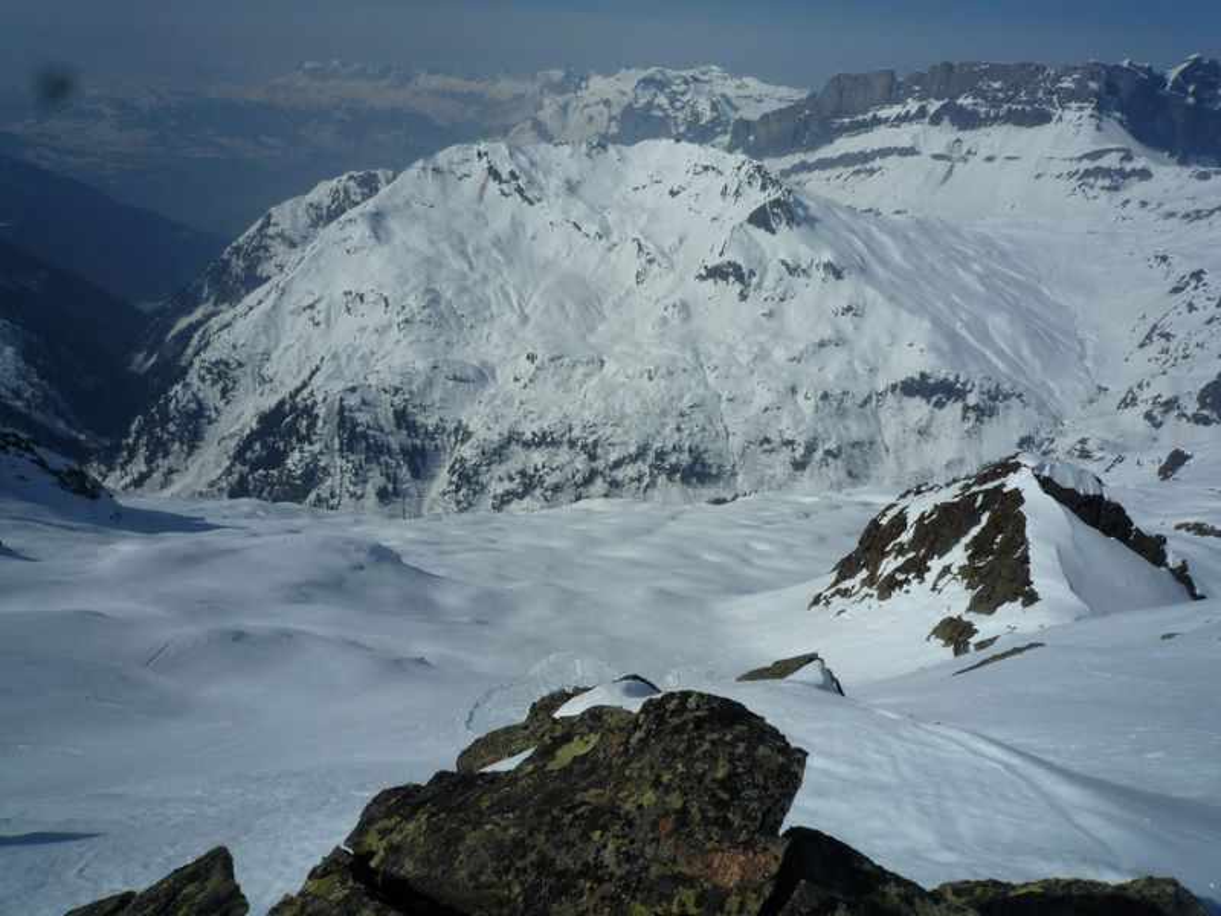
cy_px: 458
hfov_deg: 69.4
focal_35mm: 25
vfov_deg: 54.9
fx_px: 882
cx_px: 610
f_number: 8
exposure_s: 1/1000
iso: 100
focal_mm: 4.4
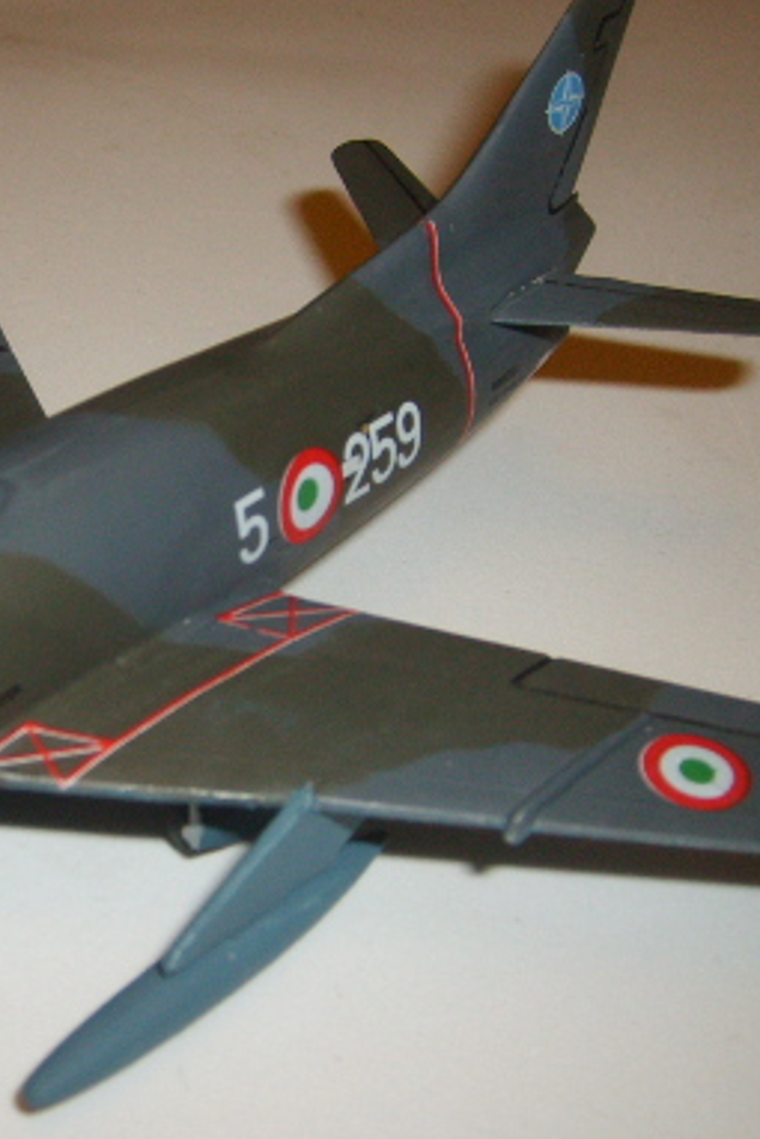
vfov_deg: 32.9
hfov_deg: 21.9
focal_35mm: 61
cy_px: 596
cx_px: 122
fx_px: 1930
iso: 100
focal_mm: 5.8
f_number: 2.8
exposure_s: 1/45
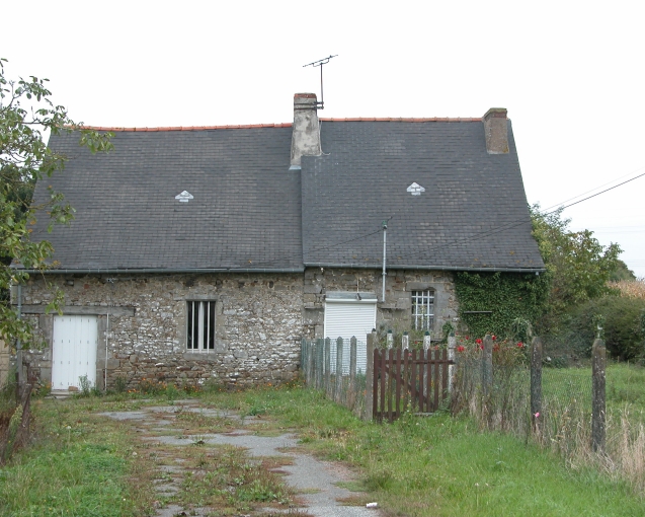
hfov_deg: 27.5
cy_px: 258
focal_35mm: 69
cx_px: 305
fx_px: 1318
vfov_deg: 22.2
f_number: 4.1
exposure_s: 1/105
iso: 100
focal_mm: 16.8
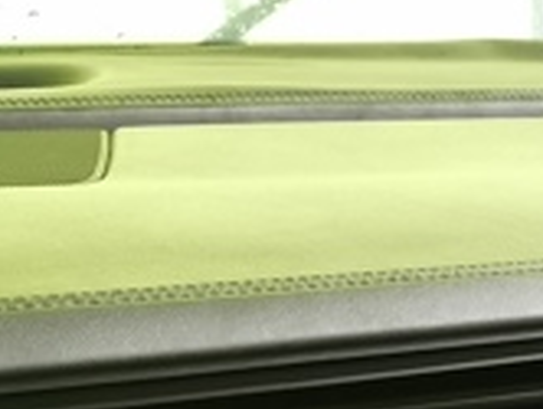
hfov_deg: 13.3
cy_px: 697
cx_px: 1037
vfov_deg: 10.8
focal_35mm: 130
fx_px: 2042
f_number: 1.8
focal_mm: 5.58
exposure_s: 1/50
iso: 250
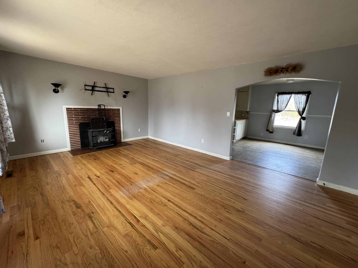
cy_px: 134
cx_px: 179
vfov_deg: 85.7
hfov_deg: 102.1
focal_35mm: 14
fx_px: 145
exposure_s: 1/99
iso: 250
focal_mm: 2.22
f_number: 2.2
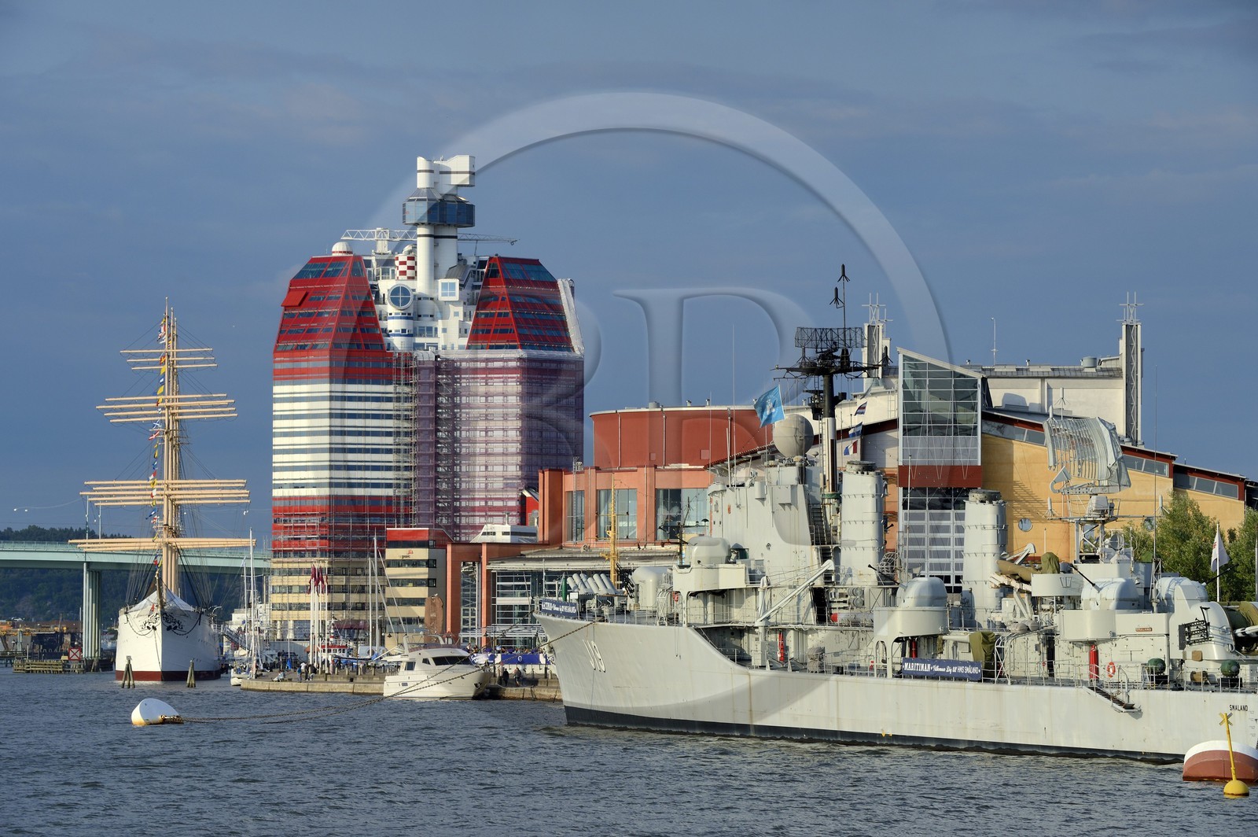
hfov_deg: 13.3
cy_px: 418
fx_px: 5412
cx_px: 629
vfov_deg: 8.8
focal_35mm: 155
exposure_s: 1/400
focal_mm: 155
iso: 200
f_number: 11
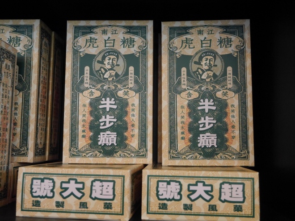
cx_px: 148
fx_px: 341
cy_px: 110
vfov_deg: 36.0
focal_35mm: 40
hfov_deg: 46.8
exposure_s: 1/125
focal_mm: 20
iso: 1600
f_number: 4.5
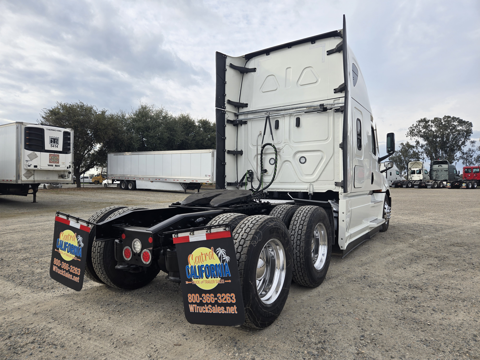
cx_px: 240
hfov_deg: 73.9
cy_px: 180
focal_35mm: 23
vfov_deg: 58.9
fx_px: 319
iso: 25
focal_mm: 5.4
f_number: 1.8
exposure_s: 1/937
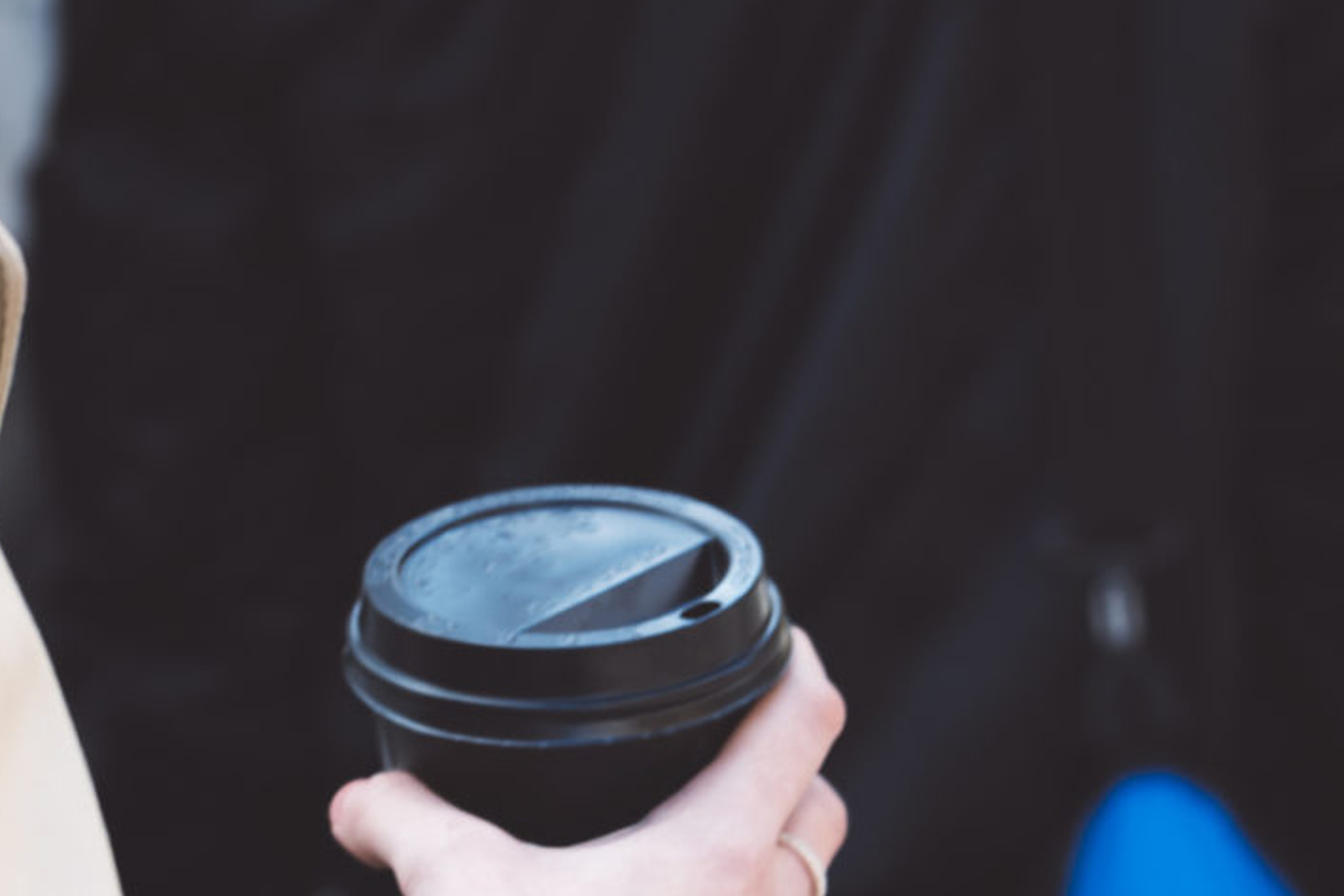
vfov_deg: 7.2
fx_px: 7055
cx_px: 471
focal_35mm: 189
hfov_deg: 10.9
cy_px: 1111
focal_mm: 70
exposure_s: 1/250
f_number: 5
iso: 250
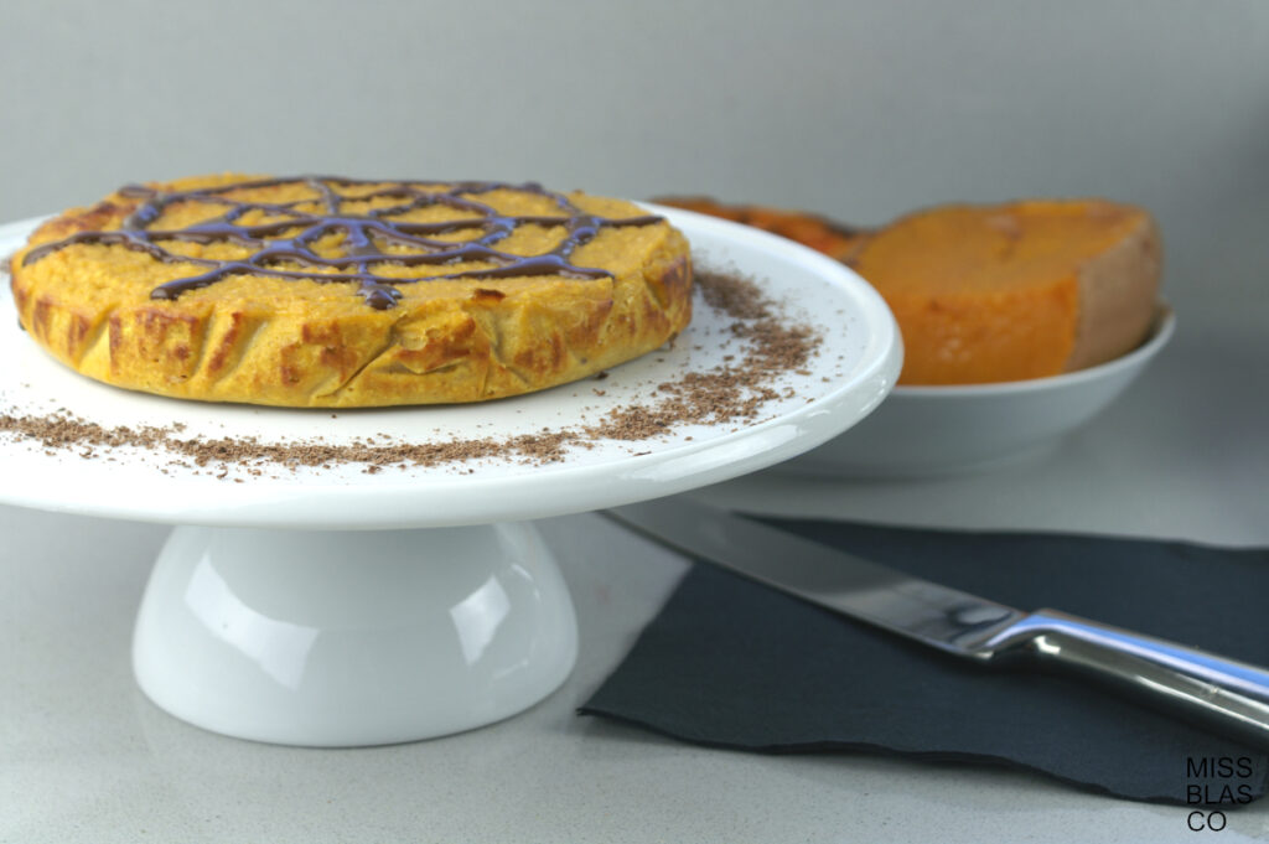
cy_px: 422
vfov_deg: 18.2
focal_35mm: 75
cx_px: 634
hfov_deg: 27.0
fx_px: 2642
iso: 100
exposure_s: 1/100
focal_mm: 50
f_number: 6.3
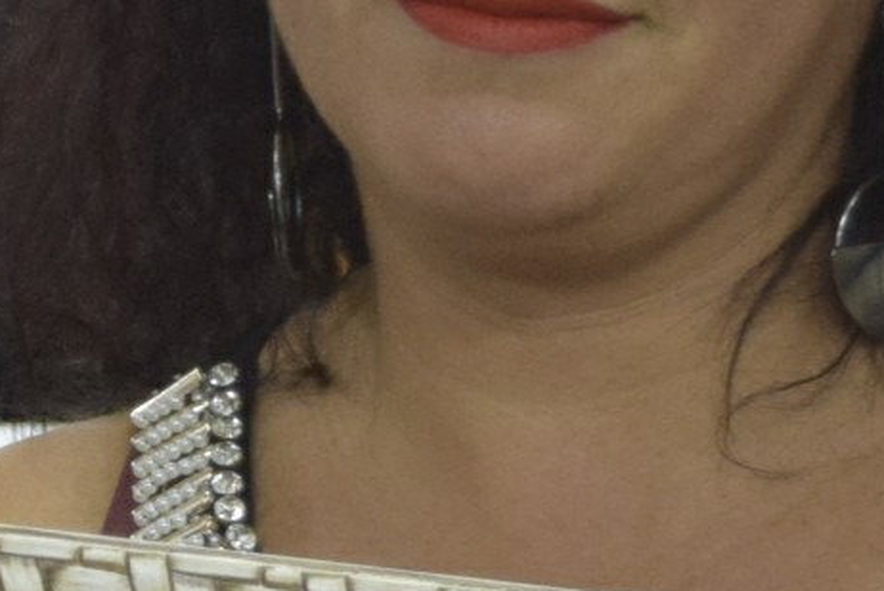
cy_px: 398
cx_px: -165
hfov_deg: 6.2
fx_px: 8111
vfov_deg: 4.2
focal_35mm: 330
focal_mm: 34
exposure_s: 1/125
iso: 1100
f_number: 4.5
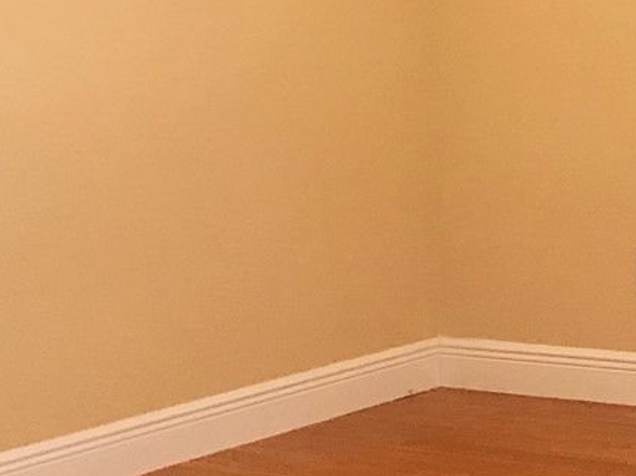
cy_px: -43
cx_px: 972
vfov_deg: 13.9
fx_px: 1910
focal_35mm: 104
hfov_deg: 17.0
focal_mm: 3.99
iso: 25
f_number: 1.8
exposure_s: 1/30
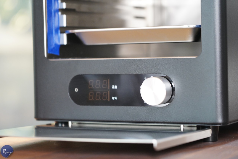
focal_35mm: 105
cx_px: 119
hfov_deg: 19.5
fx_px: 694
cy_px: 80
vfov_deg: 13.0
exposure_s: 1/125
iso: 4000
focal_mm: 105
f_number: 4
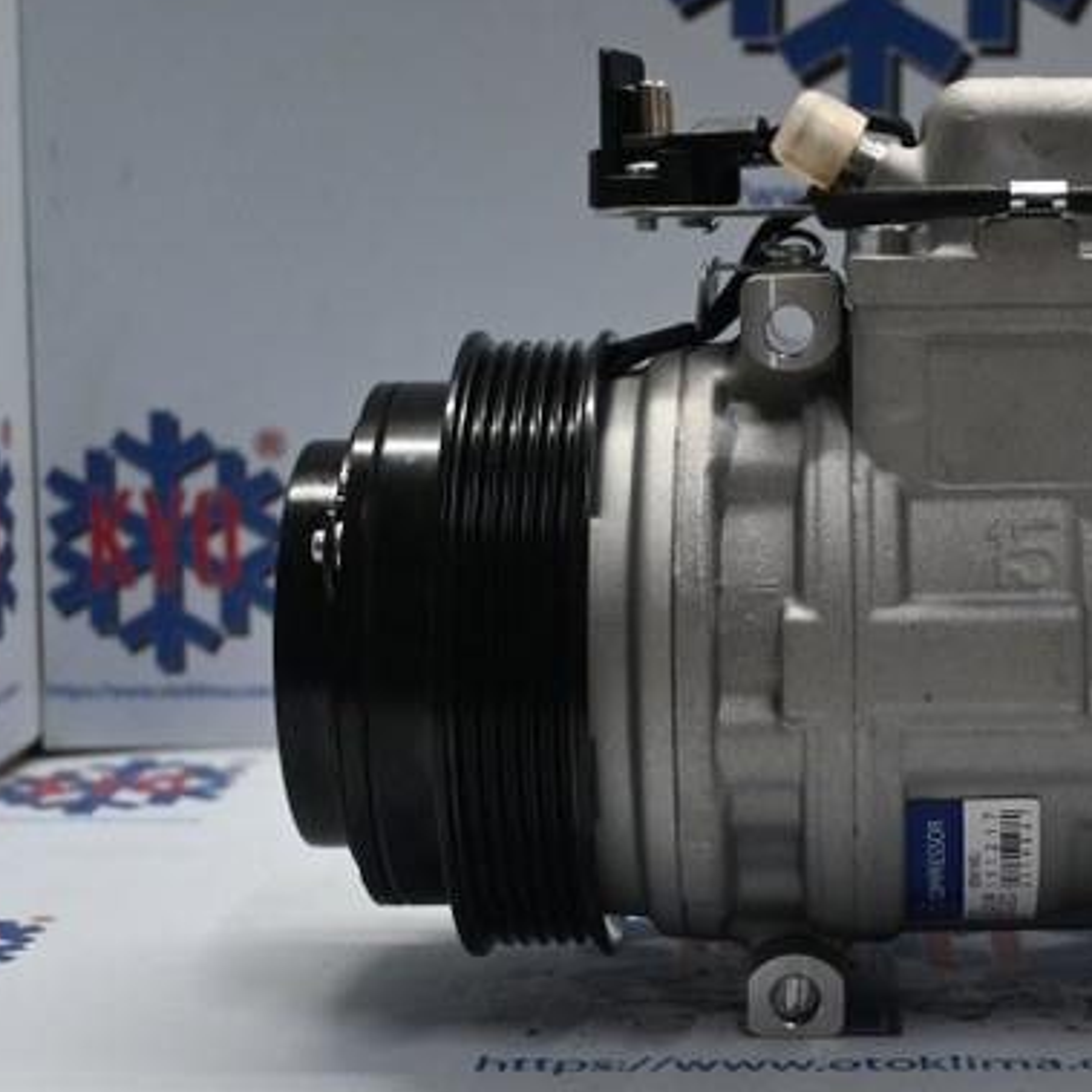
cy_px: 542
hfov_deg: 24.2
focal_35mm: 71
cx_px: 818
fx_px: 2522
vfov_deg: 24.4
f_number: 5.3
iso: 720
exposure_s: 1/60
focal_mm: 35
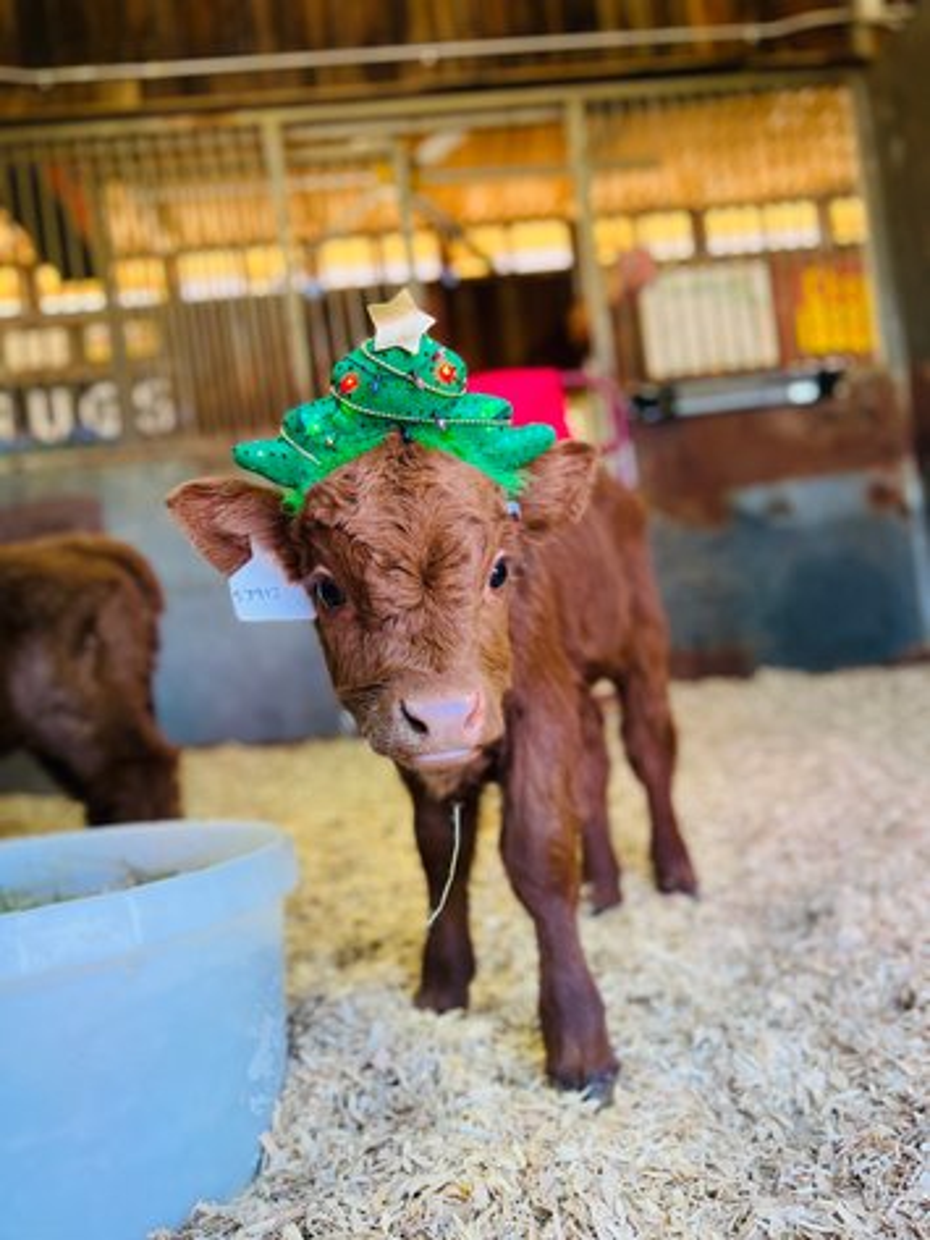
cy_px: 620
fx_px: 931
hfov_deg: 53.1
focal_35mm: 26
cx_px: 465
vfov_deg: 67.3
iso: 80
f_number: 1.5
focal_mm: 5.7
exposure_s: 1/120
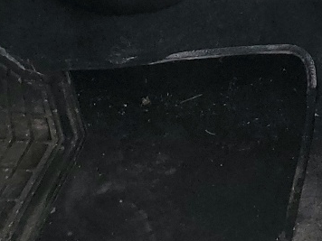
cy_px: -283
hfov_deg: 15.4
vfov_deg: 11.2
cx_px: 497
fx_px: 1088
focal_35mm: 117
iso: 50
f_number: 1.5
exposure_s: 1/588
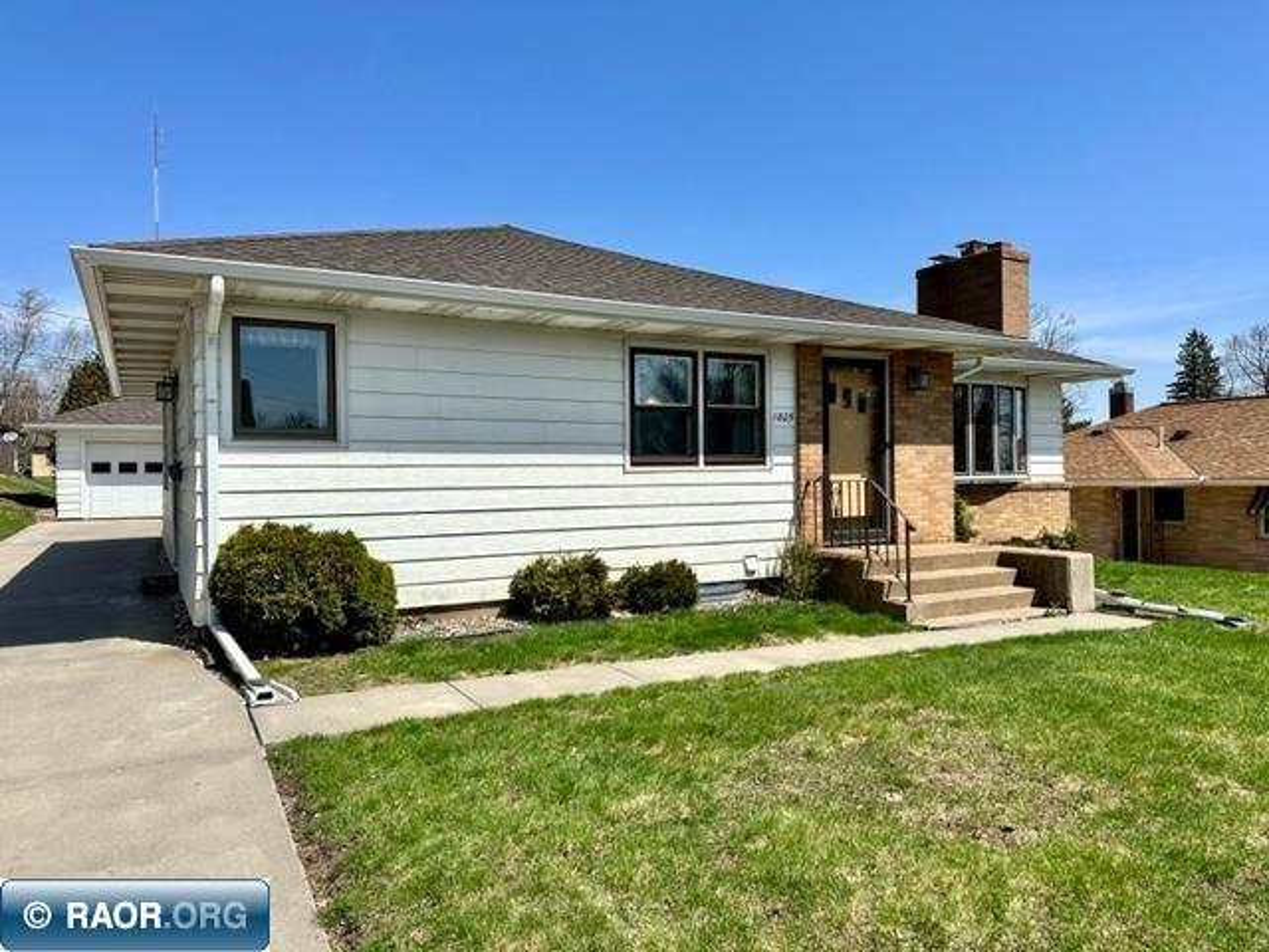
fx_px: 880
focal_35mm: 24
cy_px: 476
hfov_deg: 71.6
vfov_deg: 56.8
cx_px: 634
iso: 80
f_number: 1.78
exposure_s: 1/5848
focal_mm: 6.86
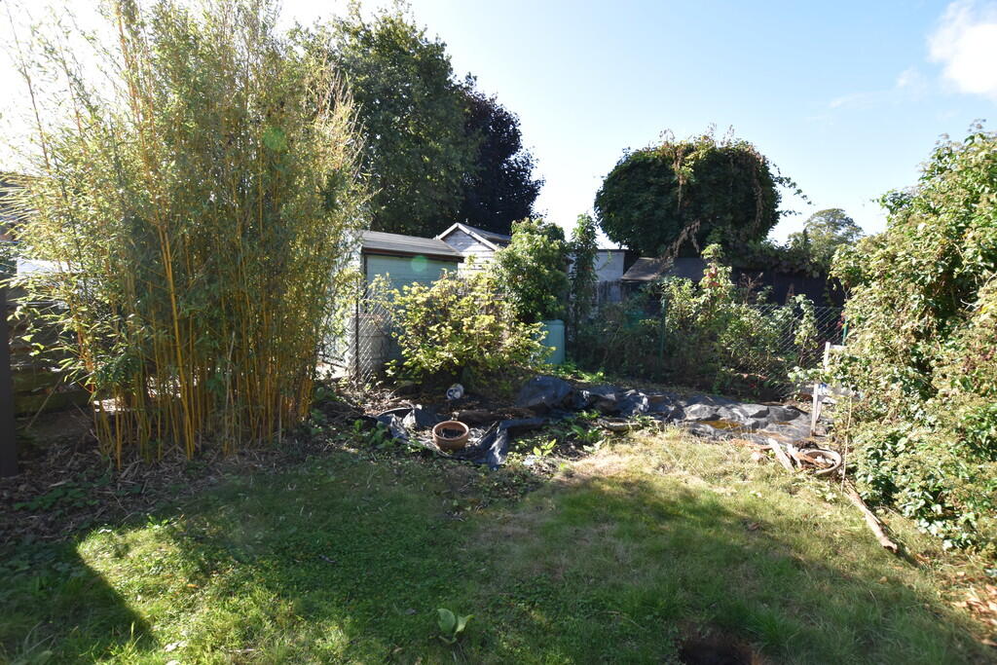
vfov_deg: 77.3
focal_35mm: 15
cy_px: 332
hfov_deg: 100.4
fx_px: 415
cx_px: 498
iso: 400
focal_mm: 10
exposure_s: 1/200
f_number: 7.1
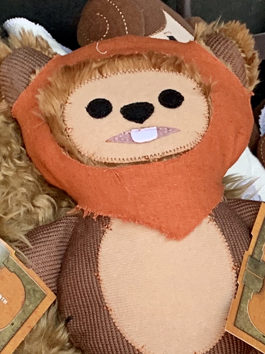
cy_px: 452
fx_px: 1164
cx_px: 400
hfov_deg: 12.4
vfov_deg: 16.4
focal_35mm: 114
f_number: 1.8
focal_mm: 4.25
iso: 100
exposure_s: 1/119
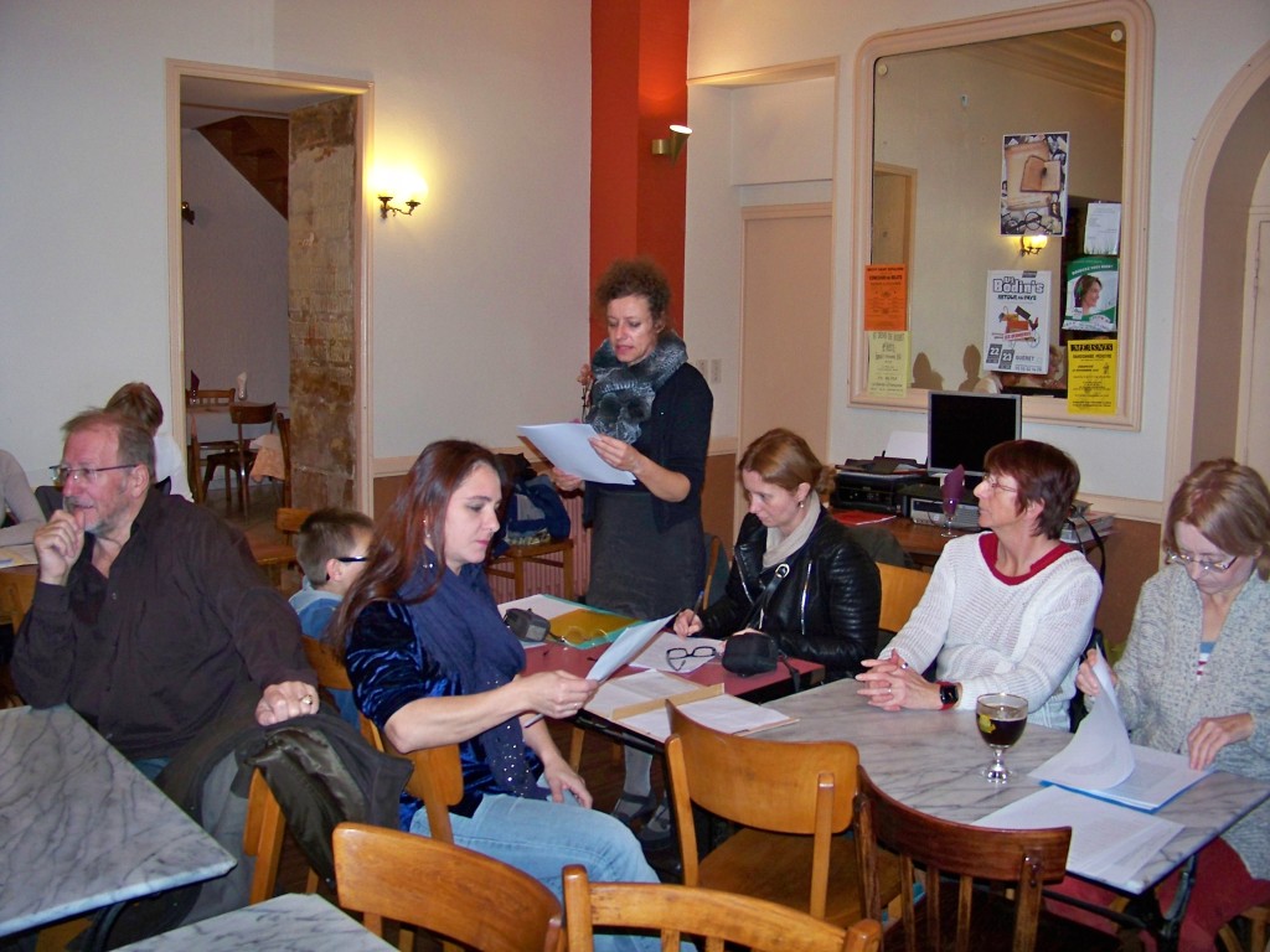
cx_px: 635
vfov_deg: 42.9
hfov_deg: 55.4
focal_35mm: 33
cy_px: 476
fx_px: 1211
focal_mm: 5.85
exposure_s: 1/30
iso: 200
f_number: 2.8
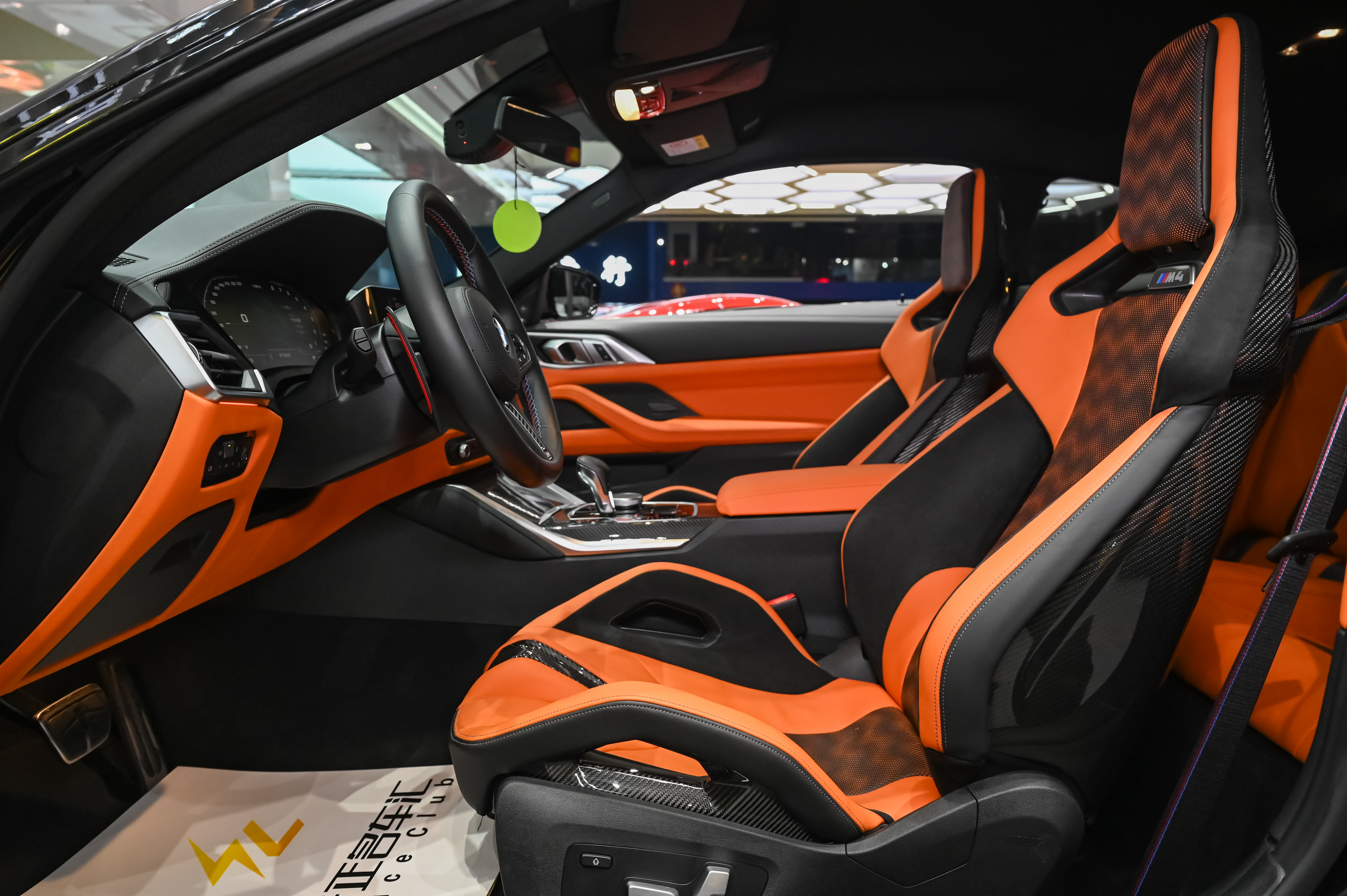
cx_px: 674
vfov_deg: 53.1
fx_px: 897
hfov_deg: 73.8
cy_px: 448
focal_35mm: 24
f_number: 5
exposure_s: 1/160
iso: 3200
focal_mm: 24
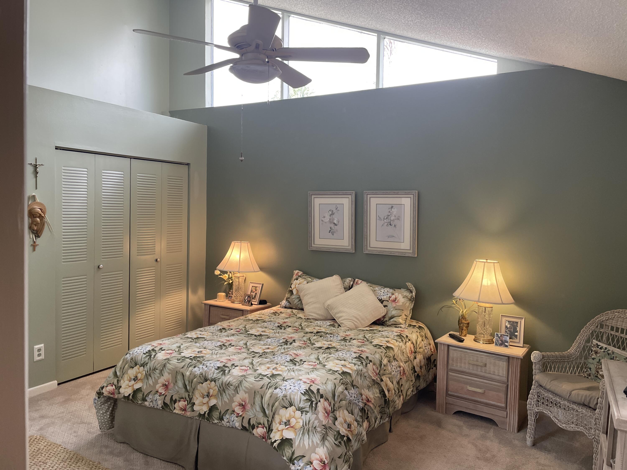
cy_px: 235
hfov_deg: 67.3
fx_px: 471
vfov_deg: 53.1
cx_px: 314
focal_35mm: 26
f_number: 1.6
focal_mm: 4.2
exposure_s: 1/120
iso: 125
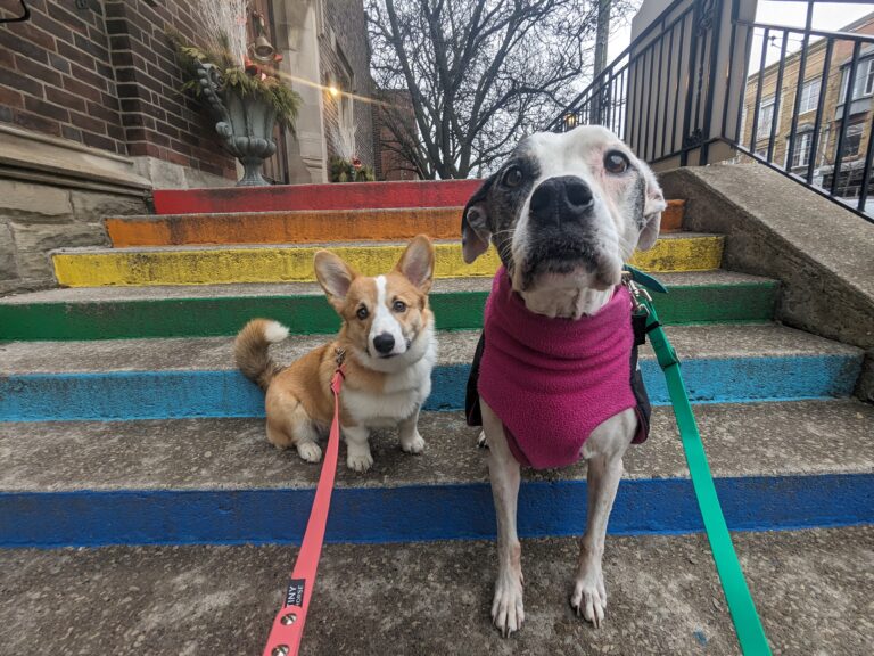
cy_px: 328
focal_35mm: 16
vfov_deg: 78.1
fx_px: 404
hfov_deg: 94.5
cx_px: 437
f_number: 2.2
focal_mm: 2.35
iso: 37
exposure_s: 1/120
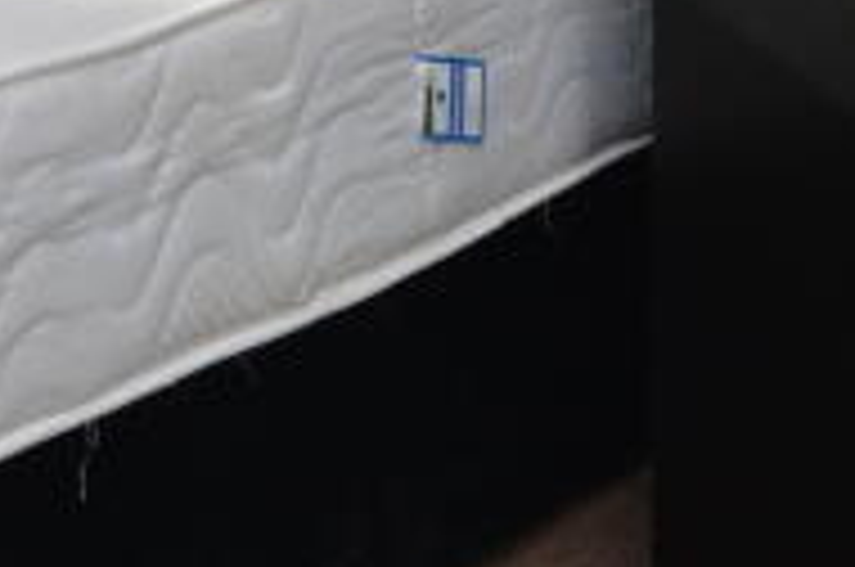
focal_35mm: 81
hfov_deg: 23.1
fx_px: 1920
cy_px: -763
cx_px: -166
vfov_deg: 13.0
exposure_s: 1/125
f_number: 5.6
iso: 125
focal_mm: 10
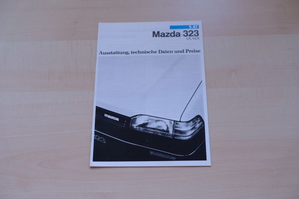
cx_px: 150
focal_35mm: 43
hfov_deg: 45.5
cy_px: 100
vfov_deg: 31.1
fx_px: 357
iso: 640
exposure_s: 1/60
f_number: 3.2
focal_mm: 28.9
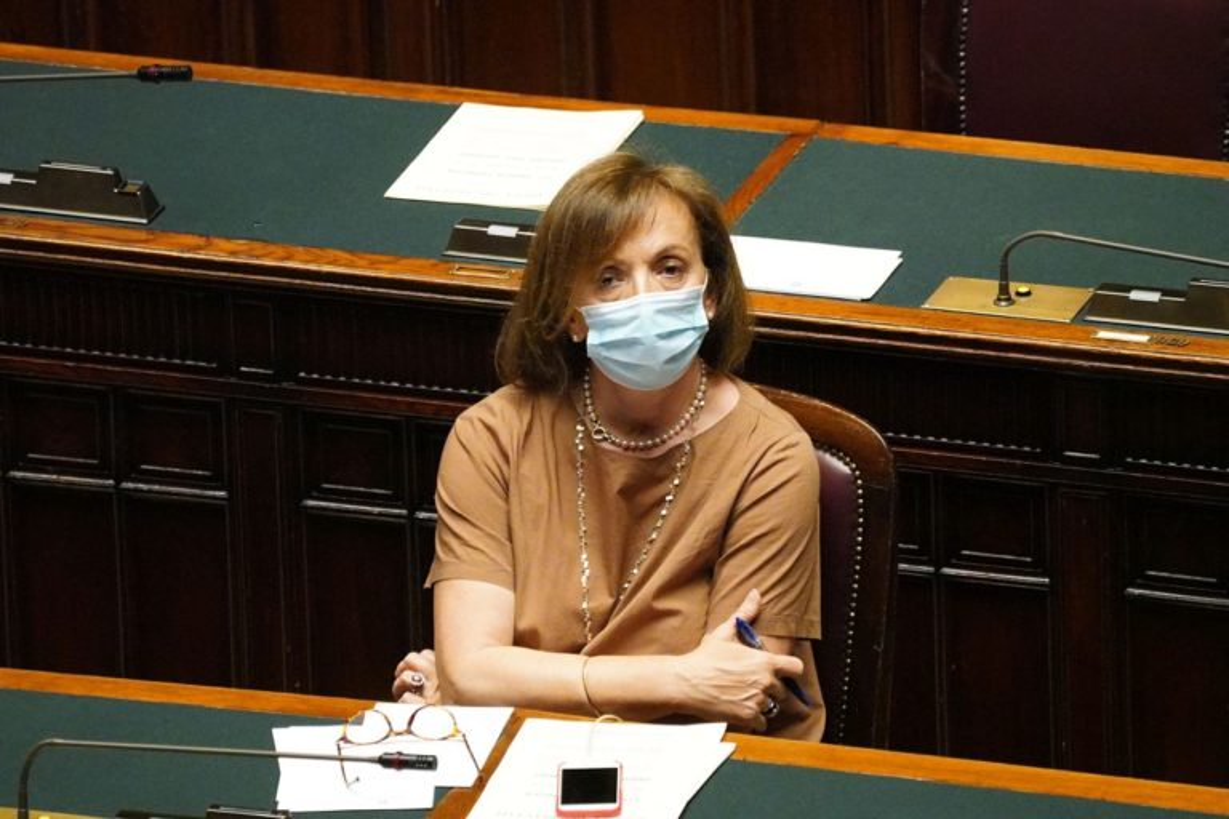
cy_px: 410
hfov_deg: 3.4
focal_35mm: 600
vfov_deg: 2.3
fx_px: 20482
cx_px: 614
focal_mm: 400
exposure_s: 1/160
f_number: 5.6
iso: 12800
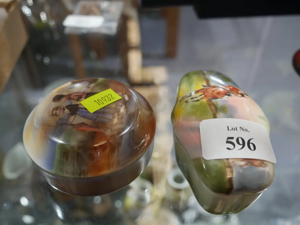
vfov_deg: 44.2
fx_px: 277
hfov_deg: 56.8
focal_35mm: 32
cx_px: 150
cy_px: 112
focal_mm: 16
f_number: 3.6
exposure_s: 1/60
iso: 320
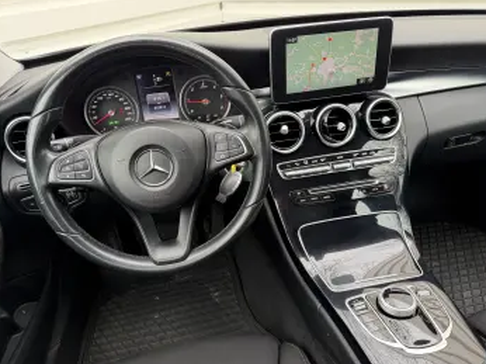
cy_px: 186
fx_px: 351
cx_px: 237
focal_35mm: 25
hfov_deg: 69.4
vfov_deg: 54.8
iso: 160
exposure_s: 1/121
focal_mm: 6.76
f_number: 1.78
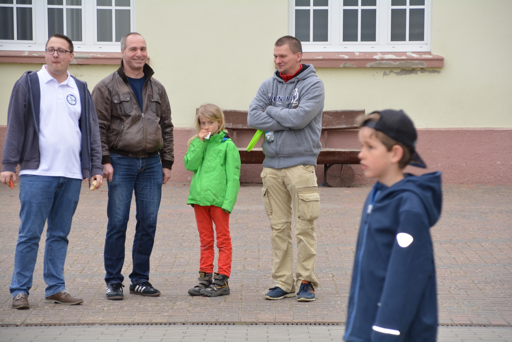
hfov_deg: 13.7
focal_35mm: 150
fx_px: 2133
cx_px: 256
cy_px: 171
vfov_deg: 9.2
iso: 220
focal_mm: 100
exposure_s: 1/125
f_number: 5.6
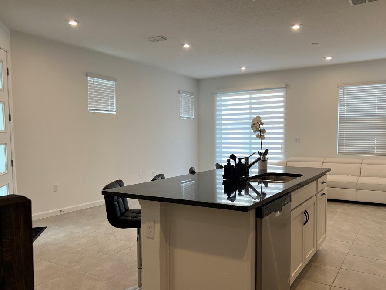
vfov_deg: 46.8
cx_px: 206
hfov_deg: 59.9
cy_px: 157
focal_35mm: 30
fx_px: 335
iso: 50
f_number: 1.5
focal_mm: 5.7
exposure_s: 1/150
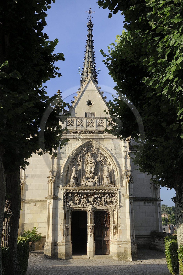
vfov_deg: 54.5
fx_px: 267
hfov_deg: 37.8
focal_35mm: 35
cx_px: 92
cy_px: 138
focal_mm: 35
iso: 200
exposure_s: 1/125
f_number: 14
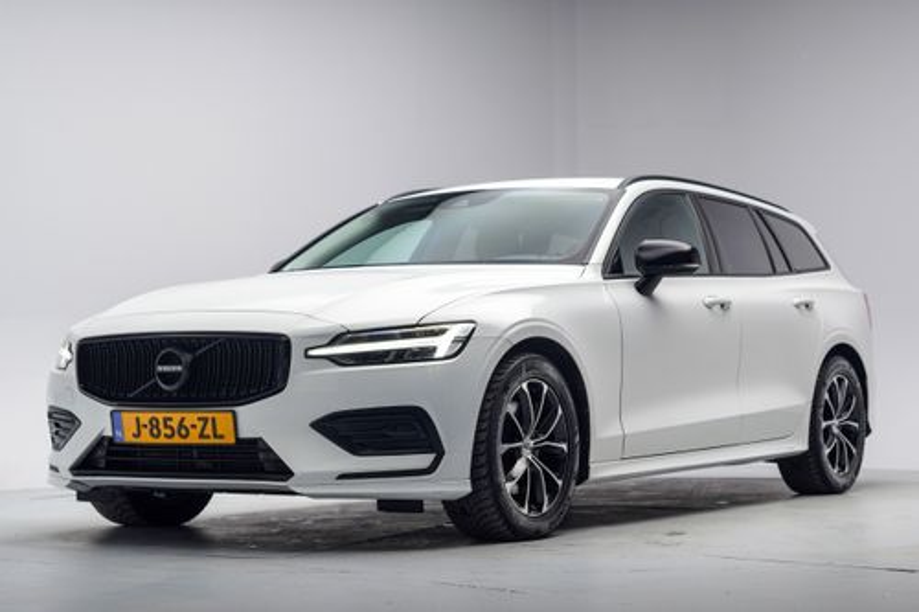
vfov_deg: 27.0
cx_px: 460
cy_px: 306
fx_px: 1276
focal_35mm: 50
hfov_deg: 39.6
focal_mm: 50
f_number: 4
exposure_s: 1/13
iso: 100
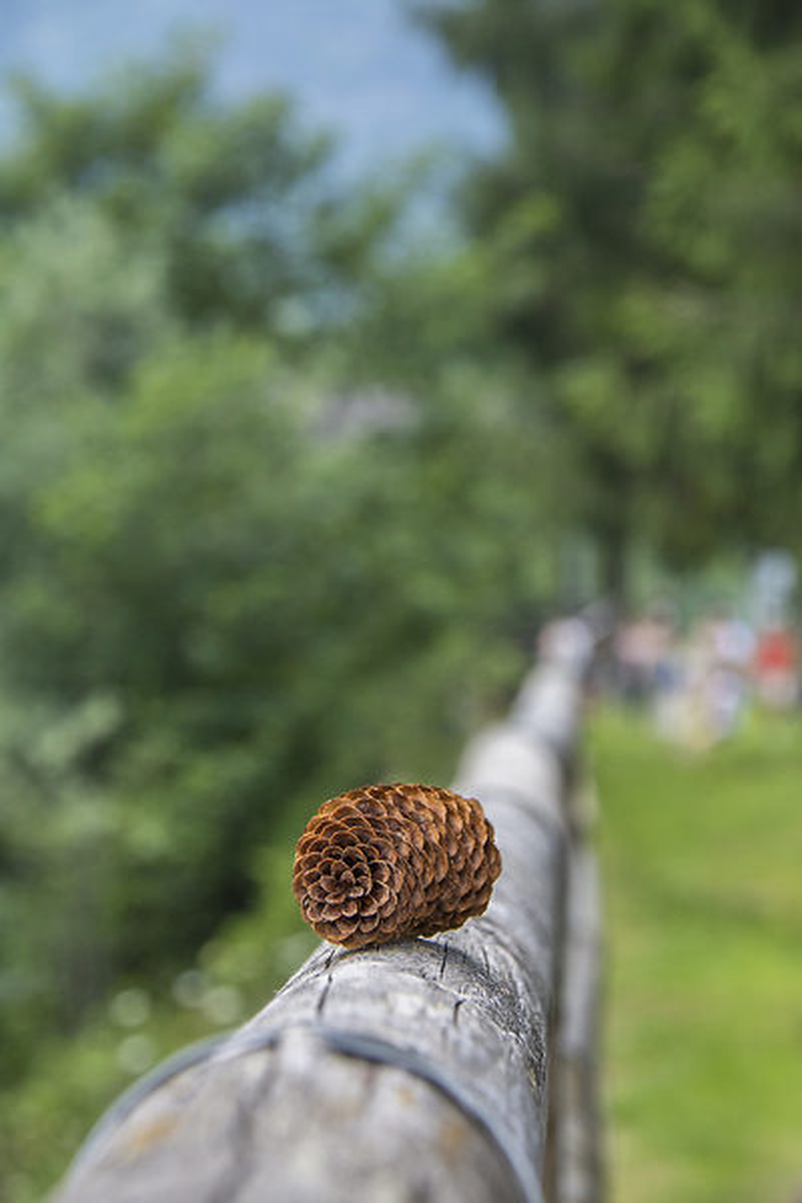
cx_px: 401
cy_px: 602
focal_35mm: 180
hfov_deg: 7.6
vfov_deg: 11.4
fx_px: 6015
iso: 800
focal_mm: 120
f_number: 9
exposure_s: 1/125
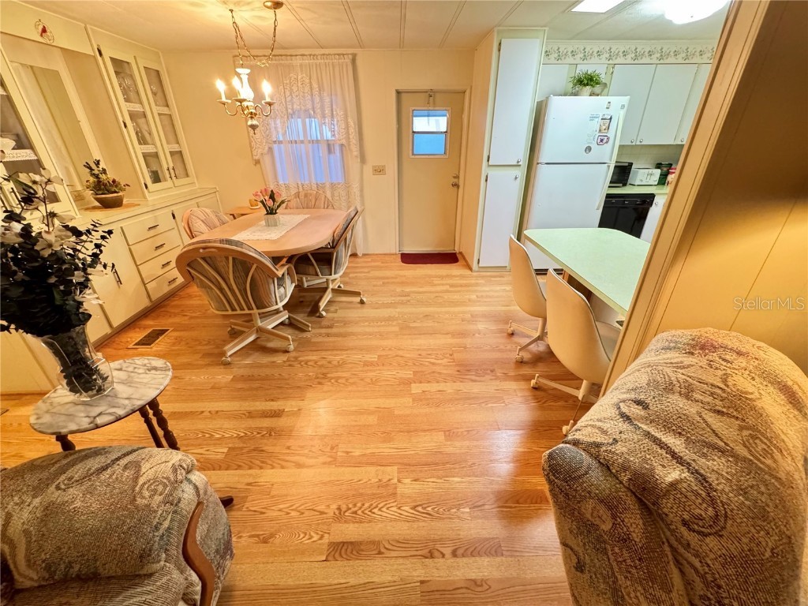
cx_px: 404
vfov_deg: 85.7
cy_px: 303
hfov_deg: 102.1
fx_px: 327
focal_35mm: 14
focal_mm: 2.22
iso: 800
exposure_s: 1/60
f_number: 2.2
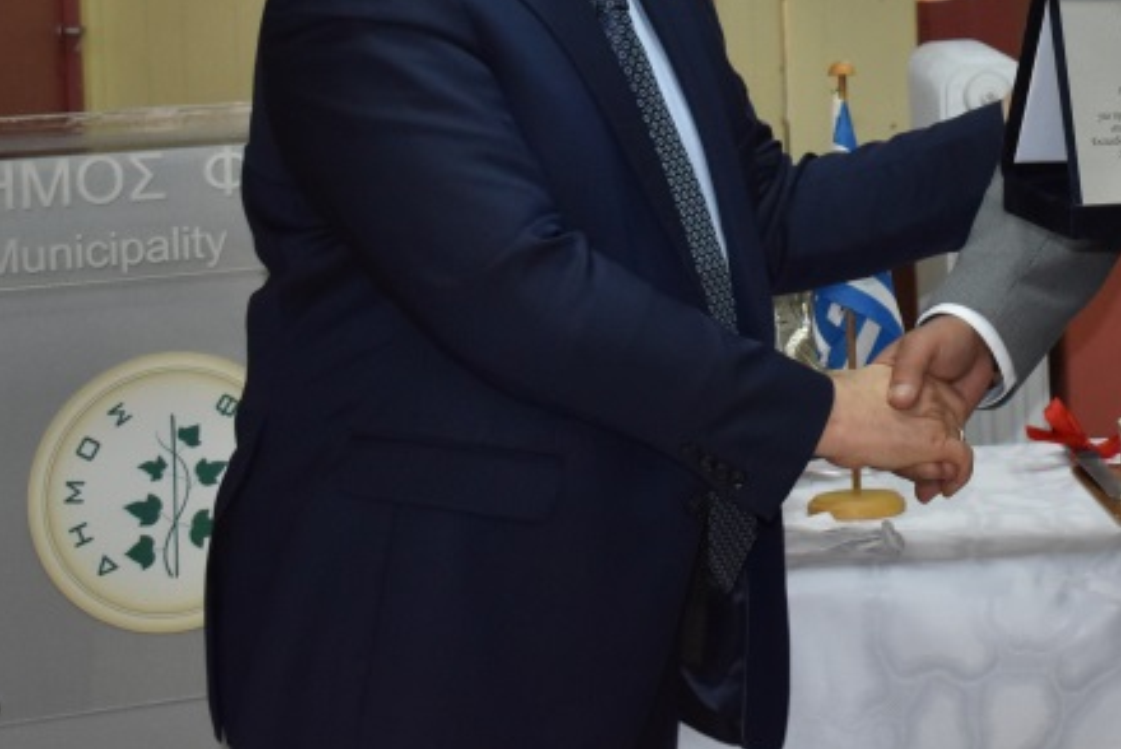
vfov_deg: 12.5
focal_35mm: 108
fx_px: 3370
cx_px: 1289
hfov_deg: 18.1
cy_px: -45
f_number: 4.2
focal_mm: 31
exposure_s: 1/125
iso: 1000
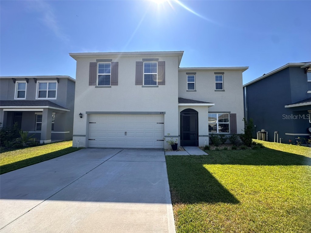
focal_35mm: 14
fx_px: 126
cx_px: 156
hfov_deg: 102.1
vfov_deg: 85.7
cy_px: 116
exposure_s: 1/972
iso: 40
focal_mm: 2.22
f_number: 2.2
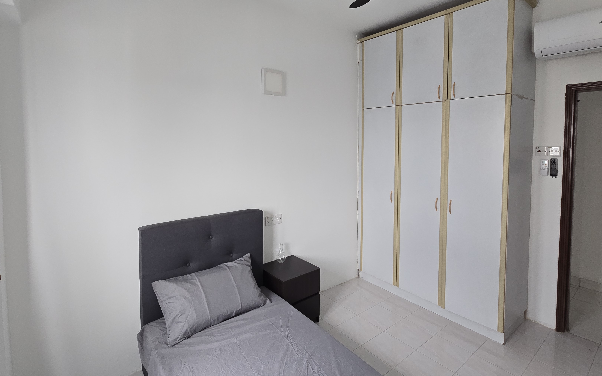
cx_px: 309
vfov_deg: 67.4
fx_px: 279
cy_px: 153
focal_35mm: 17
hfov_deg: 94.3
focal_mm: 2.2
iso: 160
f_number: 2.2
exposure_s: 1/100
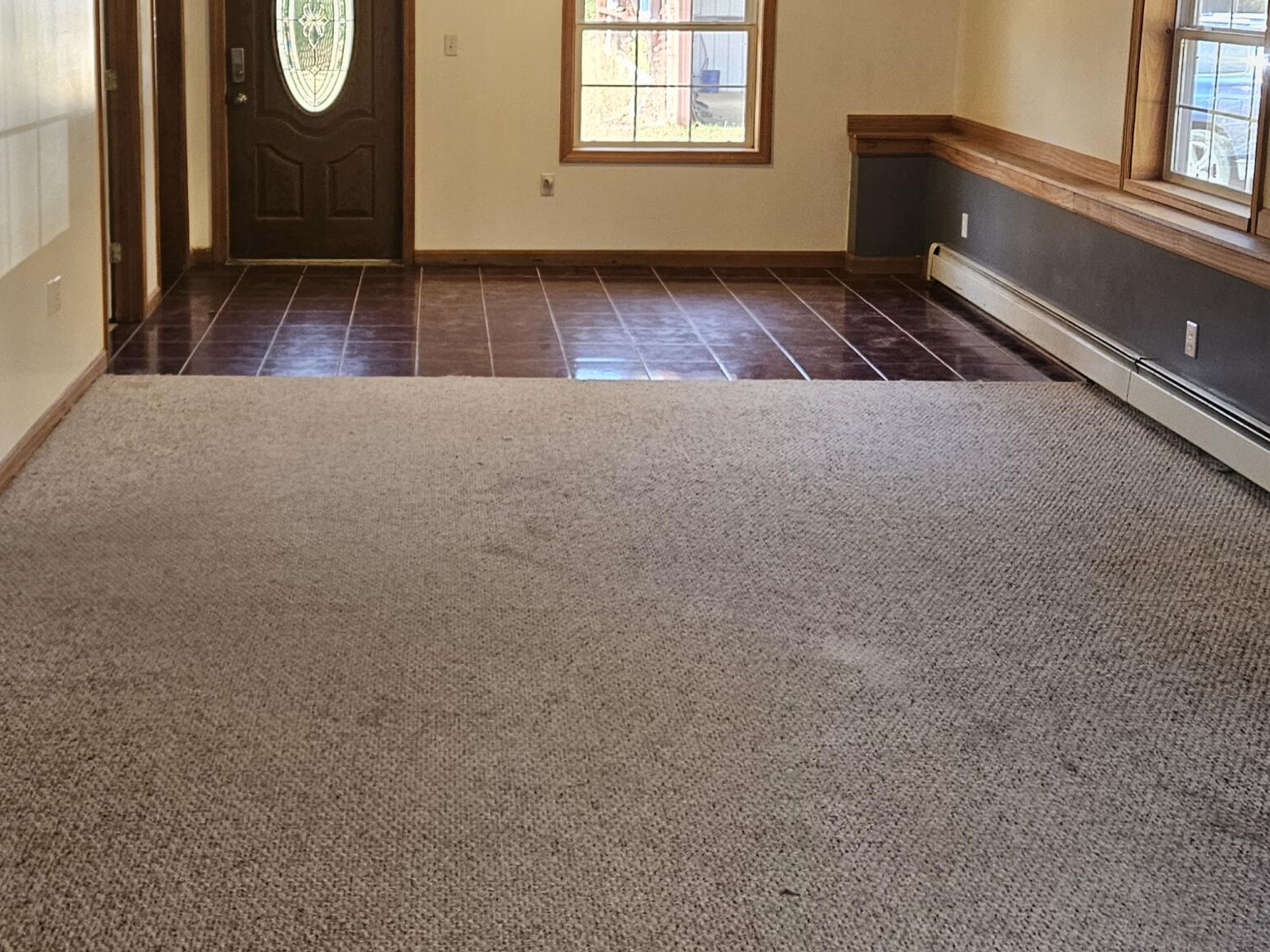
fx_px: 1651
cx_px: 466
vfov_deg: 31.2
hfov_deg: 41.7
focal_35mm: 45
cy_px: 165
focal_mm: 5.4
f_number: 1.8
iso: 200
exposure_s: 1/120
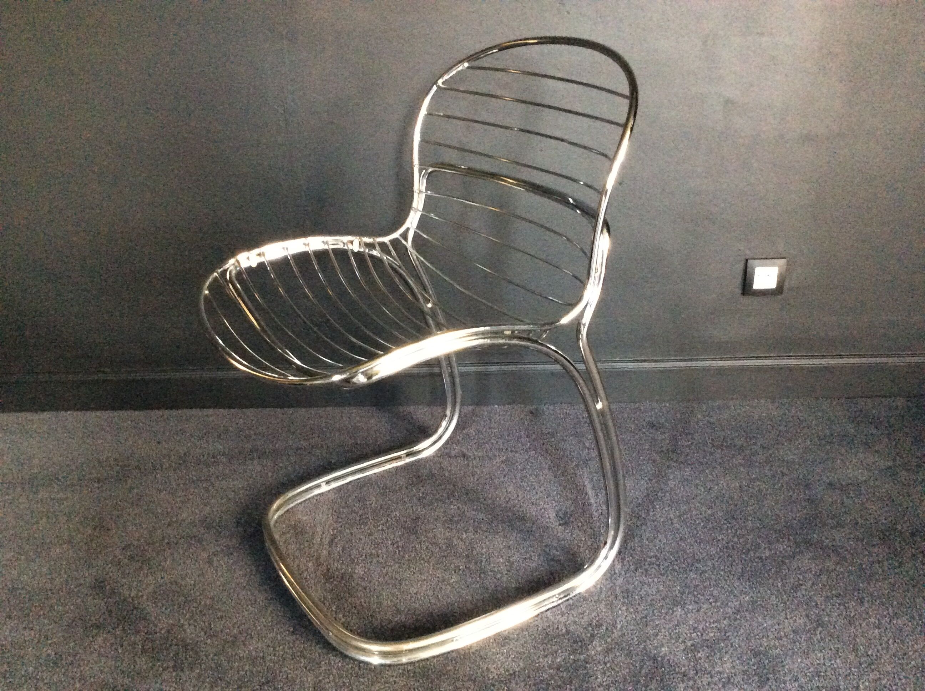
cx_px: 462
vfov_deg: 44.1
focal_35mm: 32
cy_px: 346
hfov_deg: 56.9
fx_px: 854
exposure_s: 1/17
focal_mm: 3.3
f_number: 2.4
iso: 400
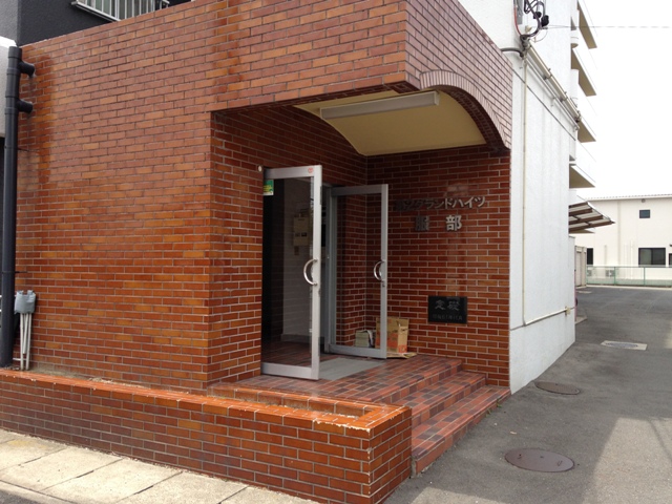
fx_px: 641
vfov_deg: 42.9
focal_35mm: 33
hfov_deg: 55.4
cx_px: 336
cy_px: 252
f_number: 2.4
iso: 50
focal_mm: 4.12
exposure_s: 1/553
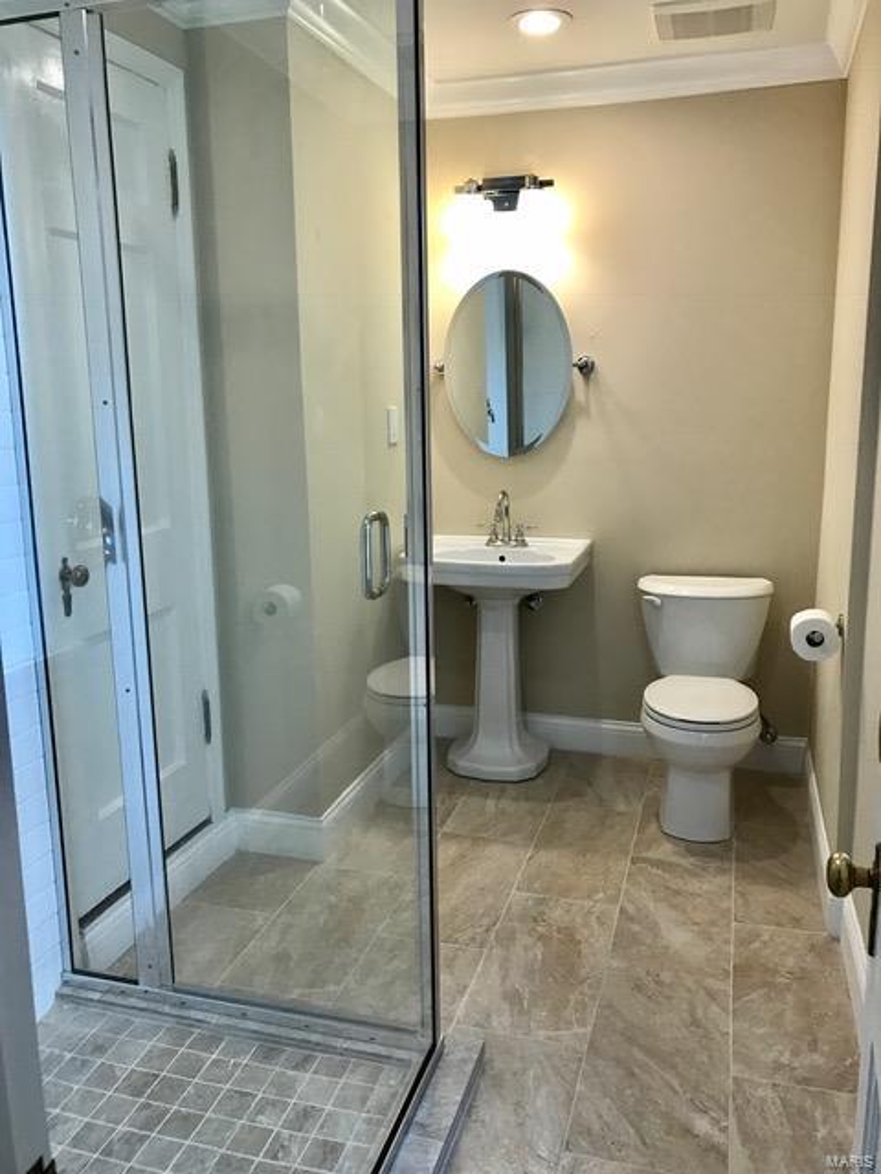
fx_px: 950
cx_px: 440
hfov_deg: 49.7
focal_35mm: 28
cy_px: 587
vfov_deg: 63.4
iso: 25
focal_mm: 3.99
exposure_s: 1/40
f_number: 1.8
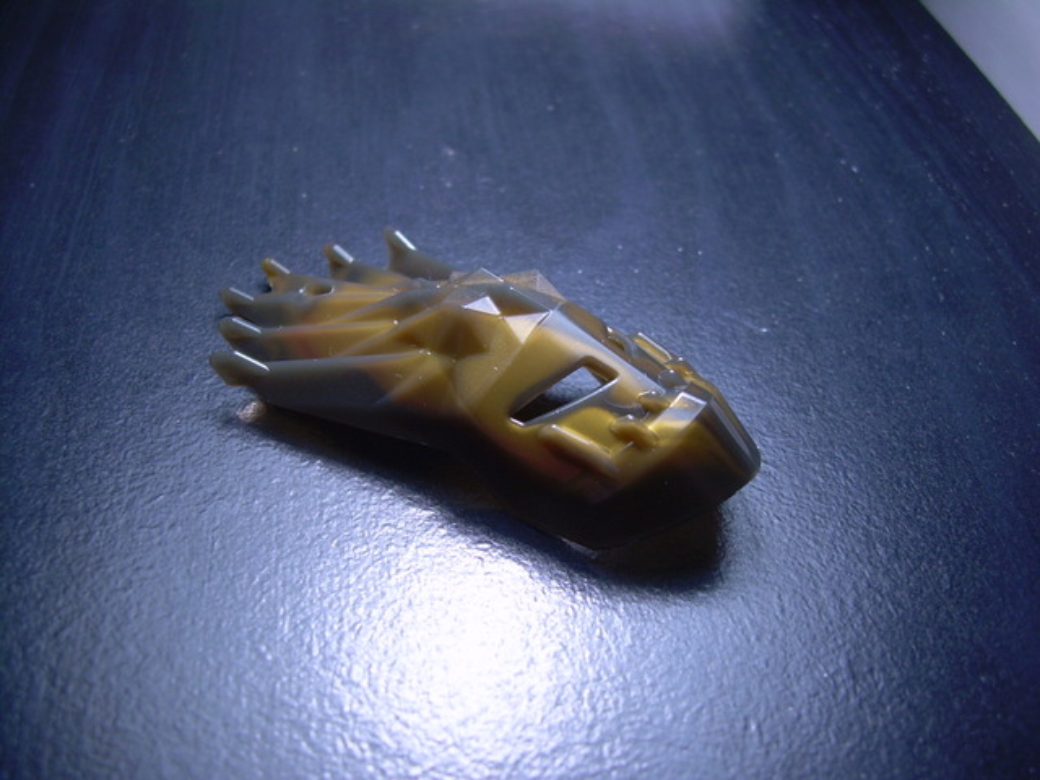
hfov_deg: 49.0
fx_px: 1142
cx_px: 520
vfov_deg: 37.7
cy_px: 390
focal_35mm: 38
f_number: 2.8
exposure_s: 1/46.2
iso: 50
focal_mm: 6.3
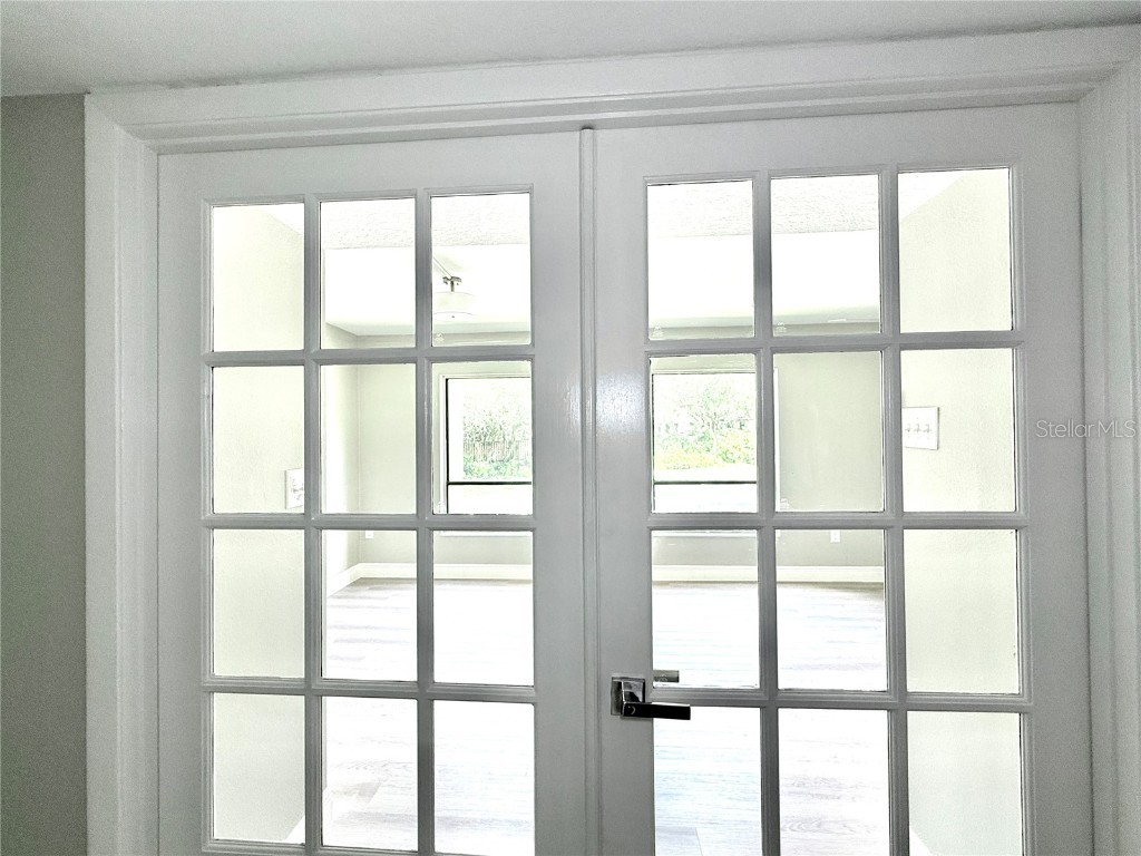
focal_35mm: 14
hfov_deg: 102.1
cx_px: 570
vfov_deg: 85.7
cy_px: 428
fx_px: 461
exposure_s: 1/99
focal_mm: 2.22
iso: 80
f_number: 2.2
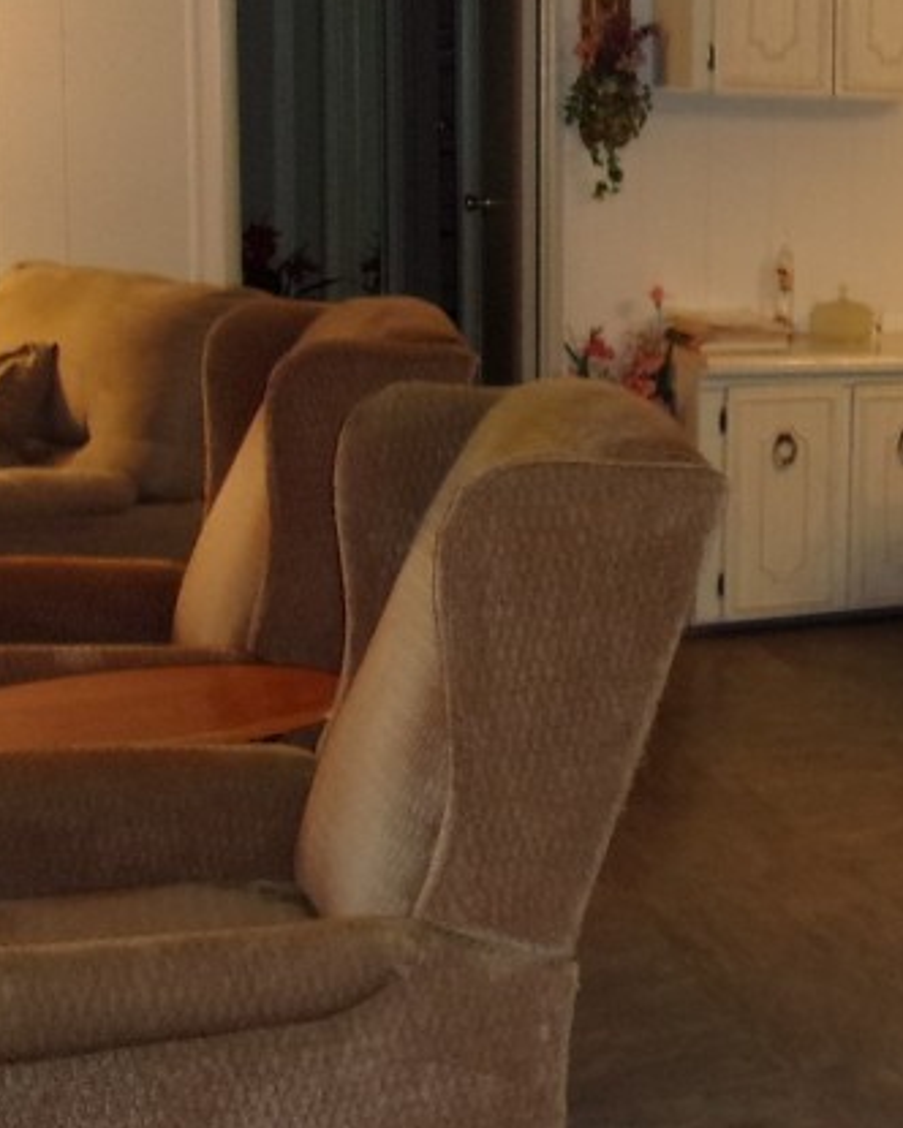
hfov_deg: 20.7
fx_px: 2171
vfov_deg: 28.9
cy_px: 378
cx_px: 1273
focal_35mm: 65
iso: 200
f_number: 3
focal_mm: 4.9
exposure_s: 1/34
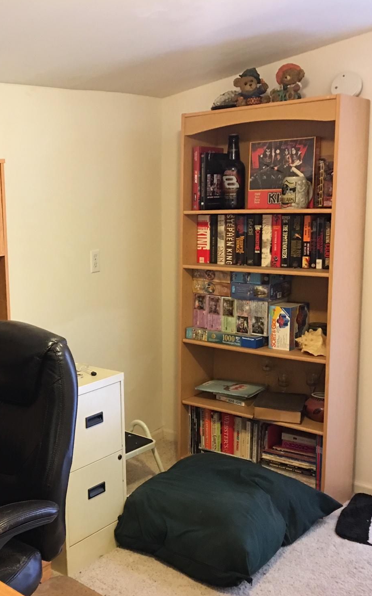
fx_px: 682
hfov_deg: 29.1
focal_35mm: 42
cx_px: 27
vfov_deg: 47.2
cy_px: 301
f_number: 2.2
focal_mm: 4.15
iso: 64
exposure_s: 1/4
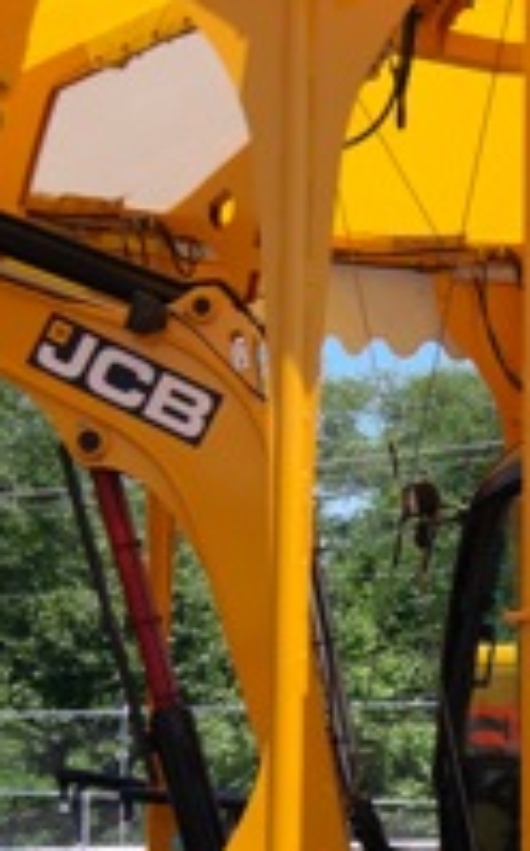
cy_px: 588
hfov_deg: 10.9
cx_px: 650
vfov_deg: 17.6
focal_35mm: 118
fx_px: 2733
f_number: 5.6
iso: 100
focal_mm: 24
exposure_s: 1/200
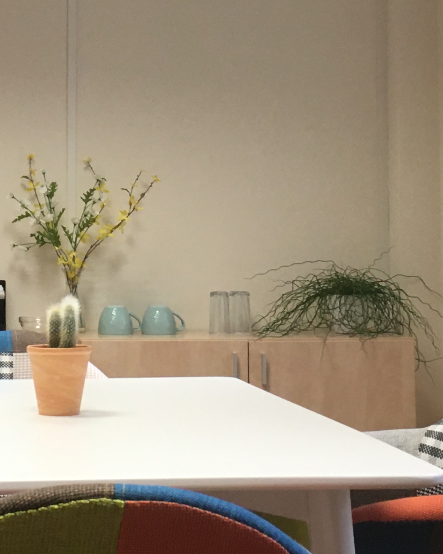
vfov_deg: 21.9
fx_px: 1426
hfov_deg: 17.5
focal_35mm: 87
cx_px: 68
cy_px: 190
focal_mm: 4.15
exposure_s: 1/33
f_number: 2.2
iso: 64
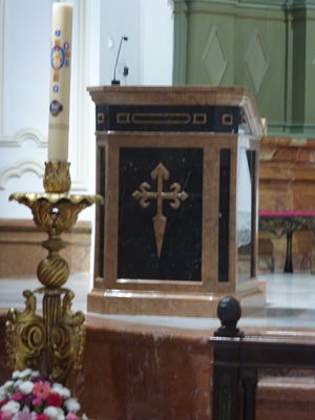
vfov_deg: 13.6
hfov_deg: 10.2
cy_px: 210
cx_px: 158
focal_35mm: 145
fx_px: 1759
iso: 640
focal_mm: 25.9
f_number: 5.4
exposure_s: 1/6
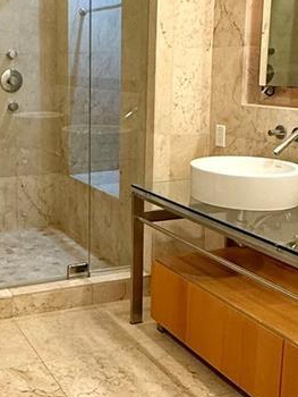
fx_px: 550
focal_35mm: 48
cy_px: 157
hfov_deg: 28.7
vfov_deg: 39.4
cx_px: 12
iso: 320
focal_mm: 2.22
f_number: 2.2
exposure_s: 1/120
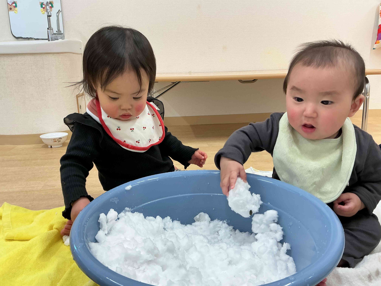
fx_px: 319
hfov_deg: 61.7
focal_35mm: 29
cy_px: 143
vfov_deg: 48.2
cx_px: 190
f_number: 1.8
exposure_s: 1/100
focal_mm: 3
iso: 64
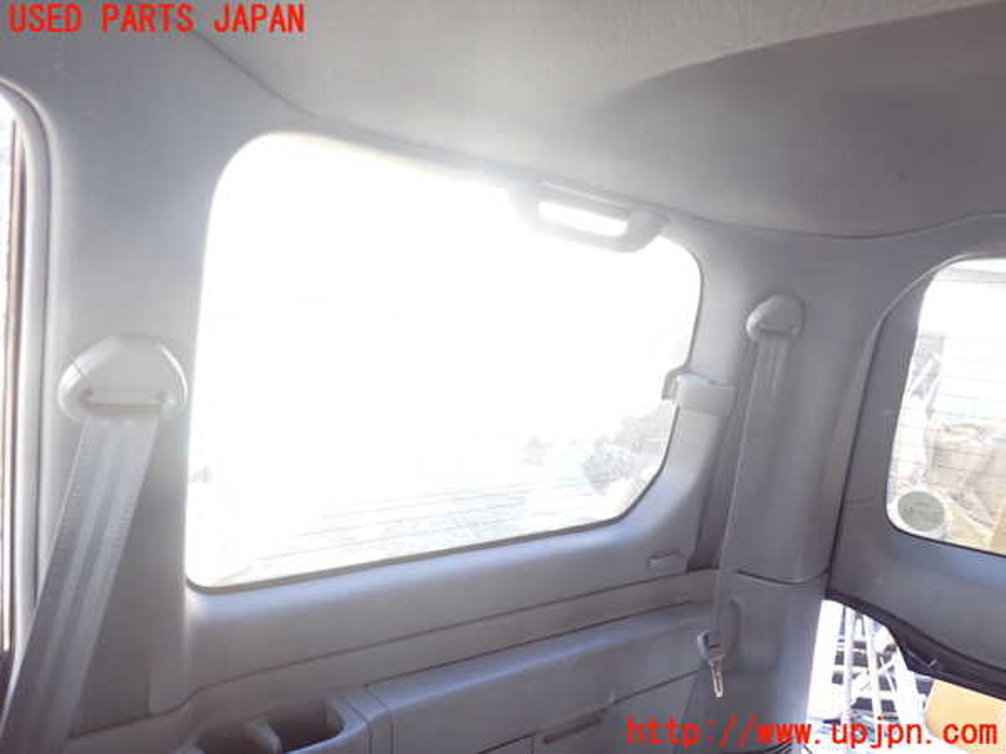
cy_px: 377
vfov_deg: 46.8
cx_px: 503
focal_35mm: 30
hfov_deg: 60.0
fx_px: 872
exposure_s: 1/30
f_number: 2.3
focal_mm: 5.4
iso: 250
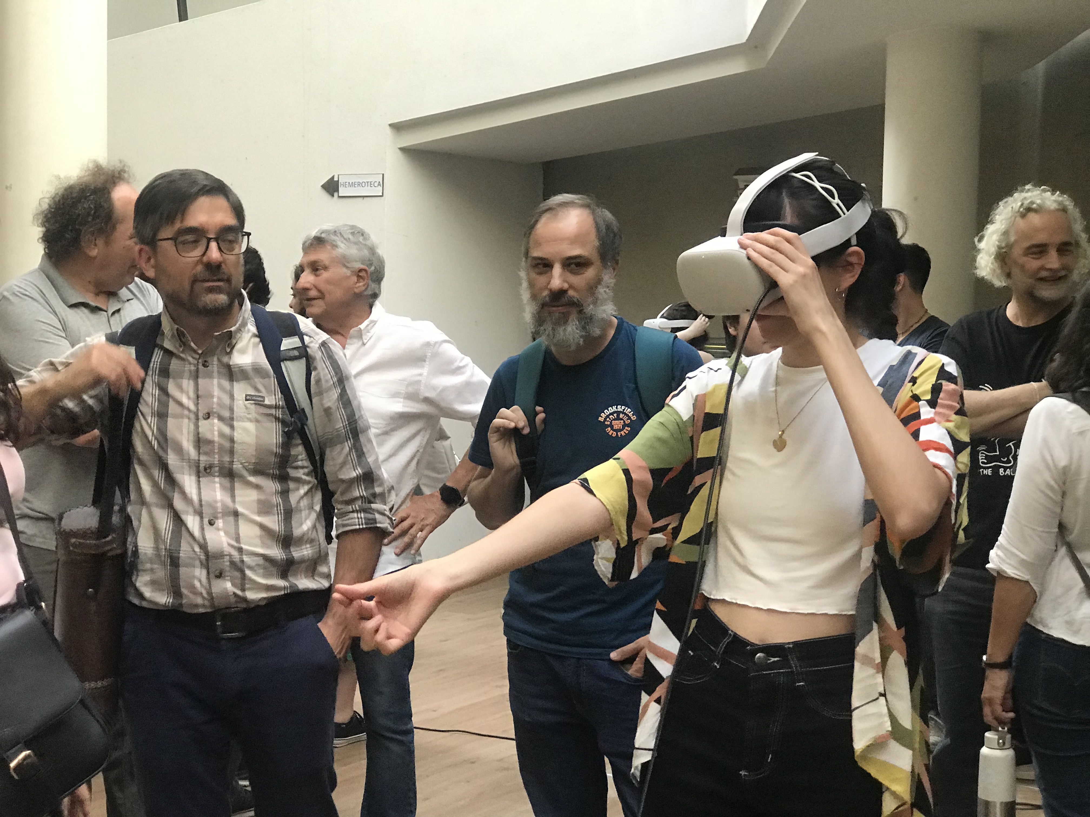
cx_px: 545
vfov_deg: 25.7
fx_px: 1795
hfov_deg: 33.8
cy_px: 408
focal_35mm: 57
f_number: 2.8
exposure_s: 1/50
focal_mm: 6.6
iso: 160
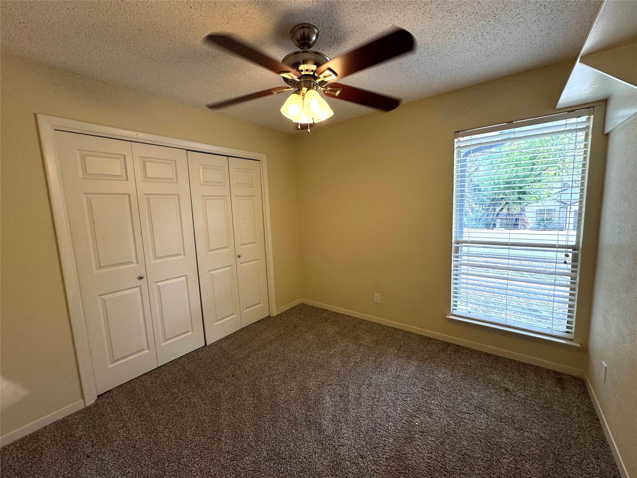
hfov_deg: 102.1
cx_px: 318
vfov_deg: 85.7
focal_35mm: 14
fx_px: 258
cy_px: 239
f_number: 2.2
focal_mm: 2.22
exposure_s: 1/120
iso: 80
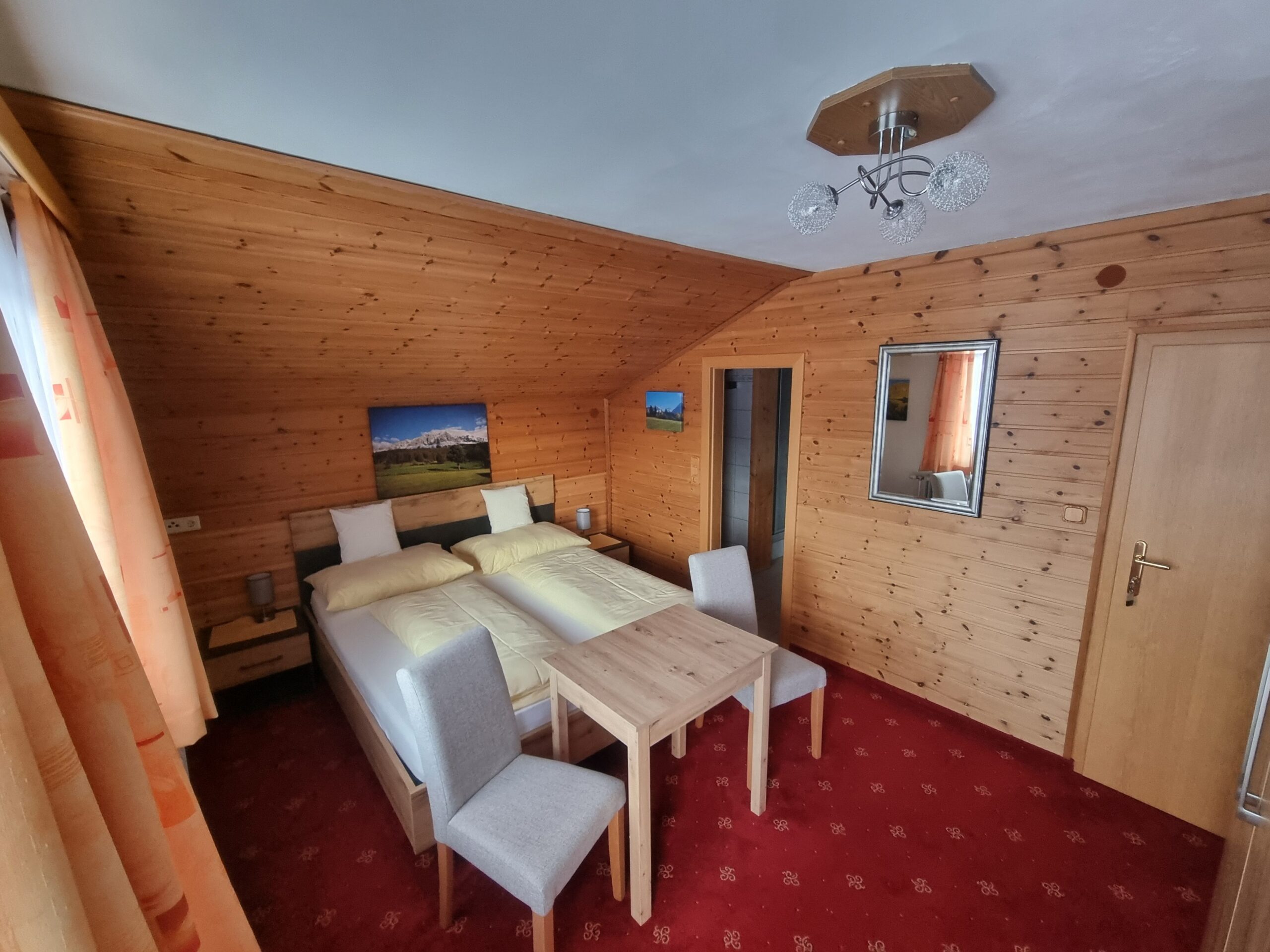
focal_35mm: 13
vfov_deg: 89.9
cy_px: 476
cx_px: 635
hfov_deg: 106.2
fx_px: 477
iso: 500
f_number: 2.2
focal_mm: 2.2
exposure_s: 1/33
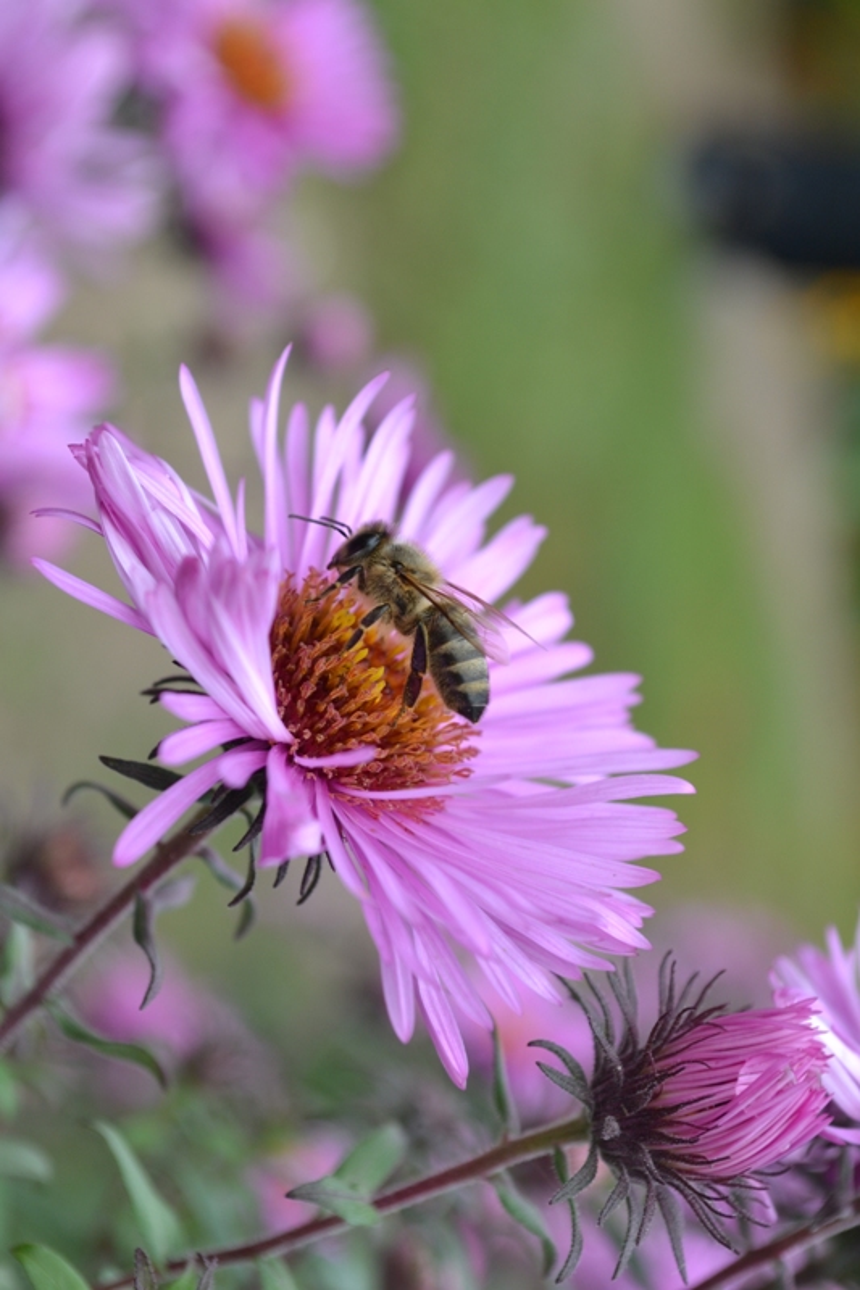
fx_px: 2473
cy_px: 645
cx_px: 430
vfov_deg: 29.2
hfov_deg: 19.7
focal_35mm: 69
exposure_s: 1/125
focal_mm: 46
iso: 250
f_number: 8
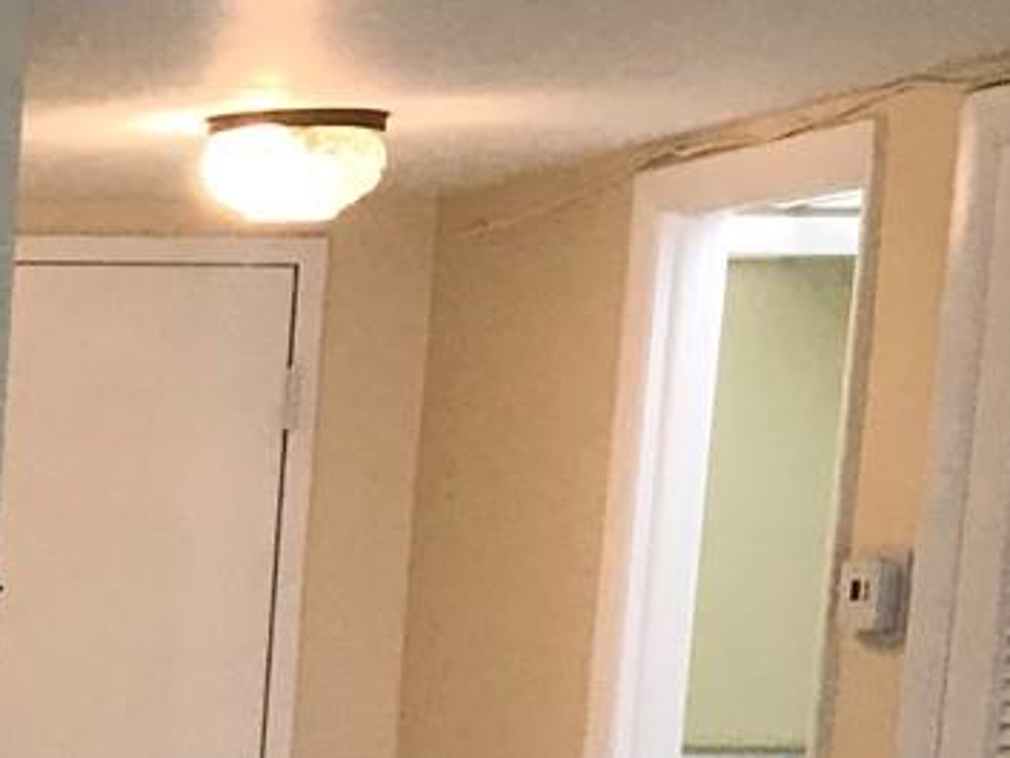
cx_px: -1202
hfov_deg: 12.9
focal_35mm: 127
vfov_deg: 11.3
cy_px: 1093
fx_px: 3707
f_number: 1.8
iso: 20
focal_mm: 3.99
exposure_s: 1/40
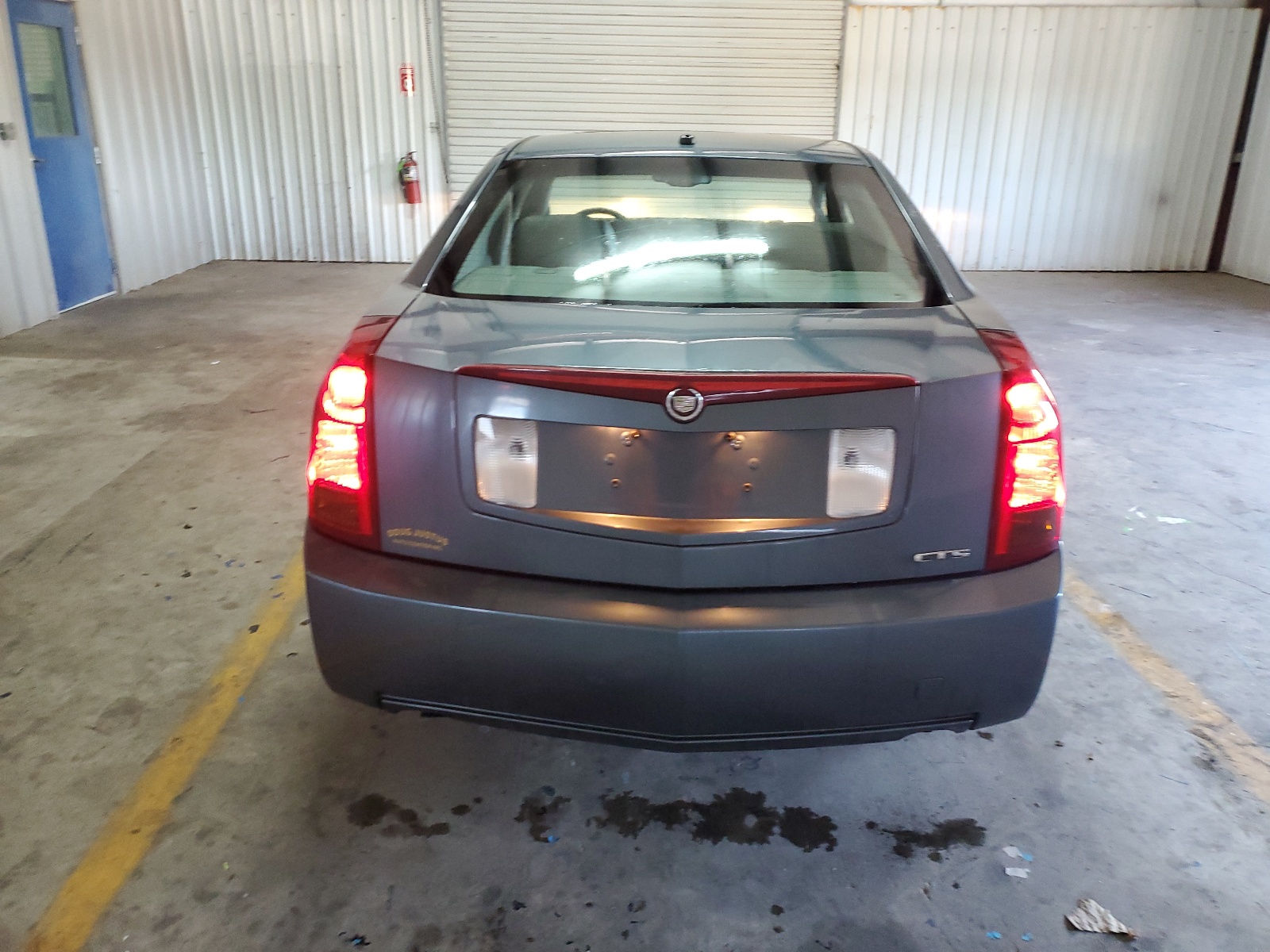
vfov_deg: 53.1
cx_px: 635
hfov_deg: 67.3
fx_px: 954
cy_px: 476
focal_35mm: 26
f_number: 1.5
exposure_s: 1/20
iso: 293
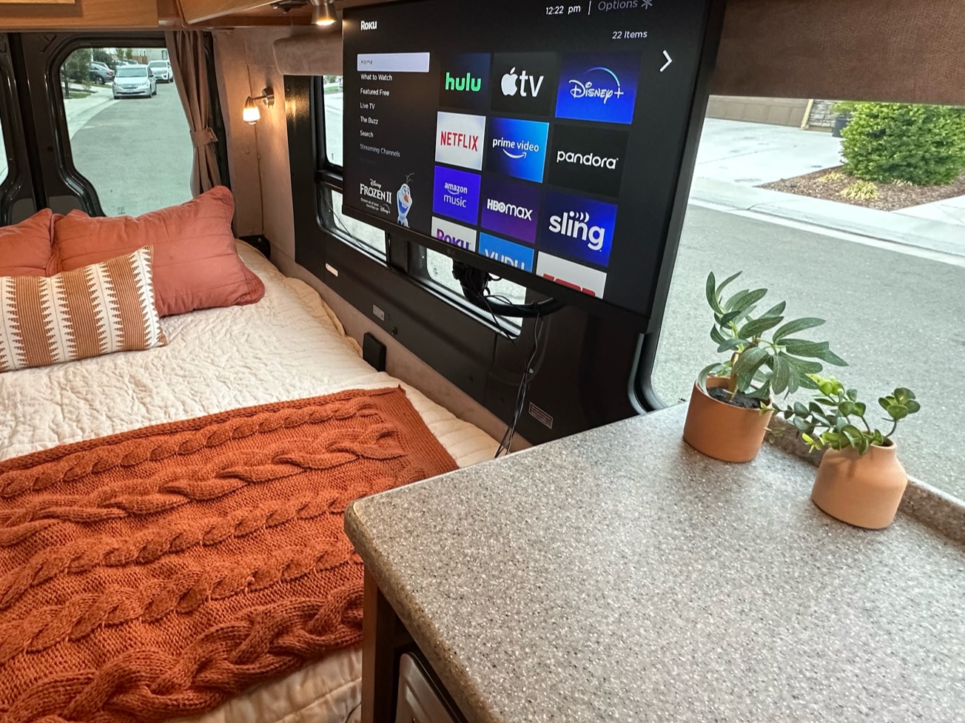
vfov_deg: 60.4
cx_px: 270
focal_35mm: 22
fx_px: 613
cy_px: 278
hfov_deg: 72.4
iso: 250
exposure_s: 1/99
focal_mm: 2.22
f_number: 2.2
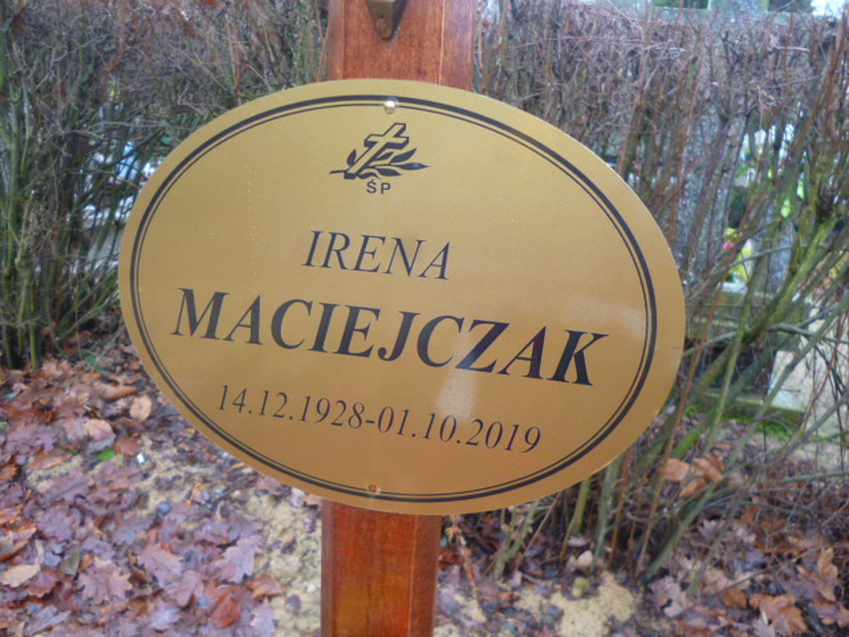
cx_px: 424
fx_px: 687
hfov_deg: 63.4
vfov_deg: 49.7
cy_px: 318
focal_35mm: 28
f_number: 3.1
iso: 250
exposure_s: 1/60
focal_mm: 5
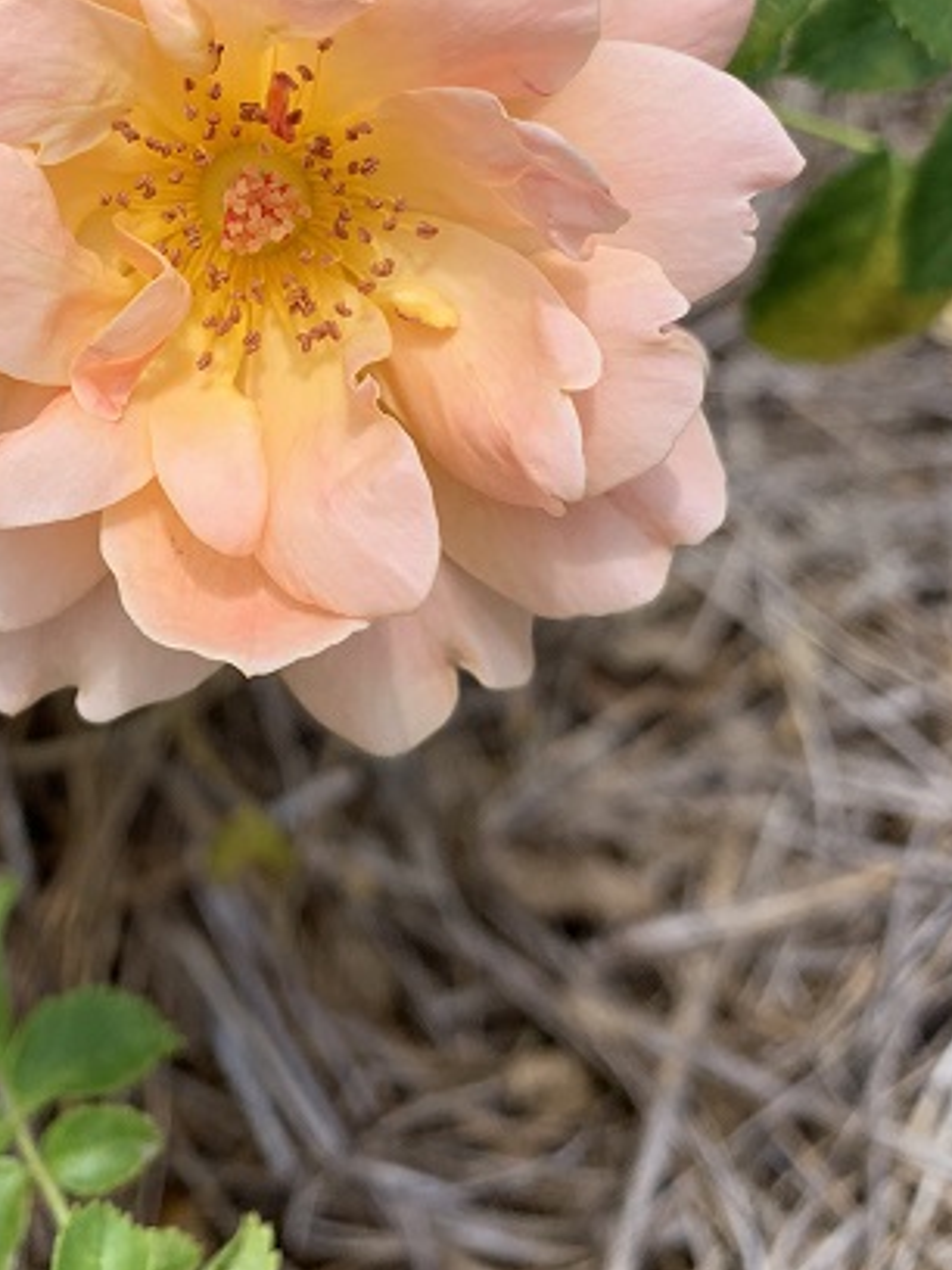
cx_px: 177
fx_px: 1870
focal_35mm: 51
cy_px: 187
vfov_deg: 35.8
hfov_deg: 27.9
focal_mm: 4.25
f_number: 1.8
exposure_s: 1/1718
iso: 25
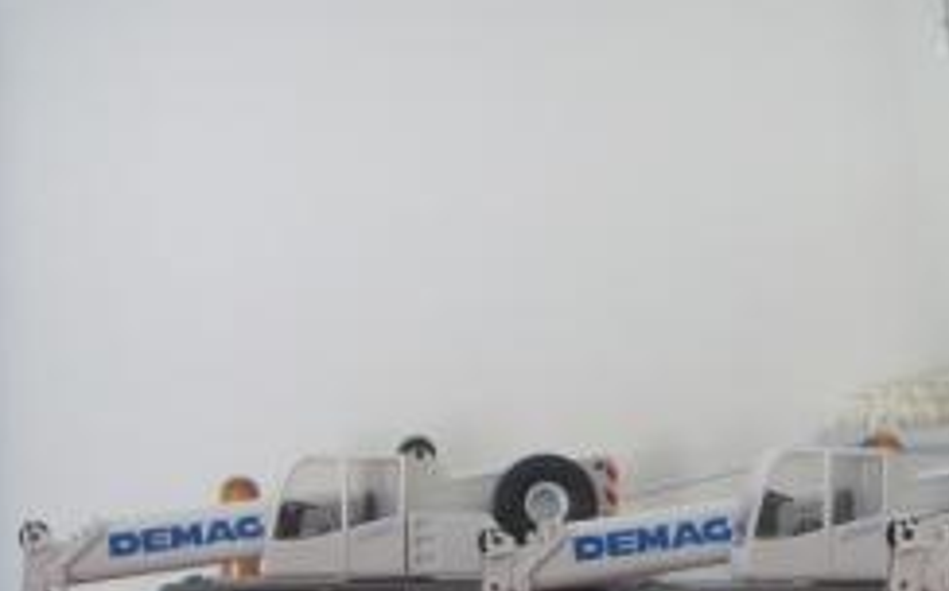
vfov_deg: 16.9
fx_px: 1964
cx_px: 856
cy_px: 505
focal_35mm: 76
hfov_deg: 26.3
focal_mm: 6.6
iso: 63
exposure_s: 1/3
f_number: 3.5
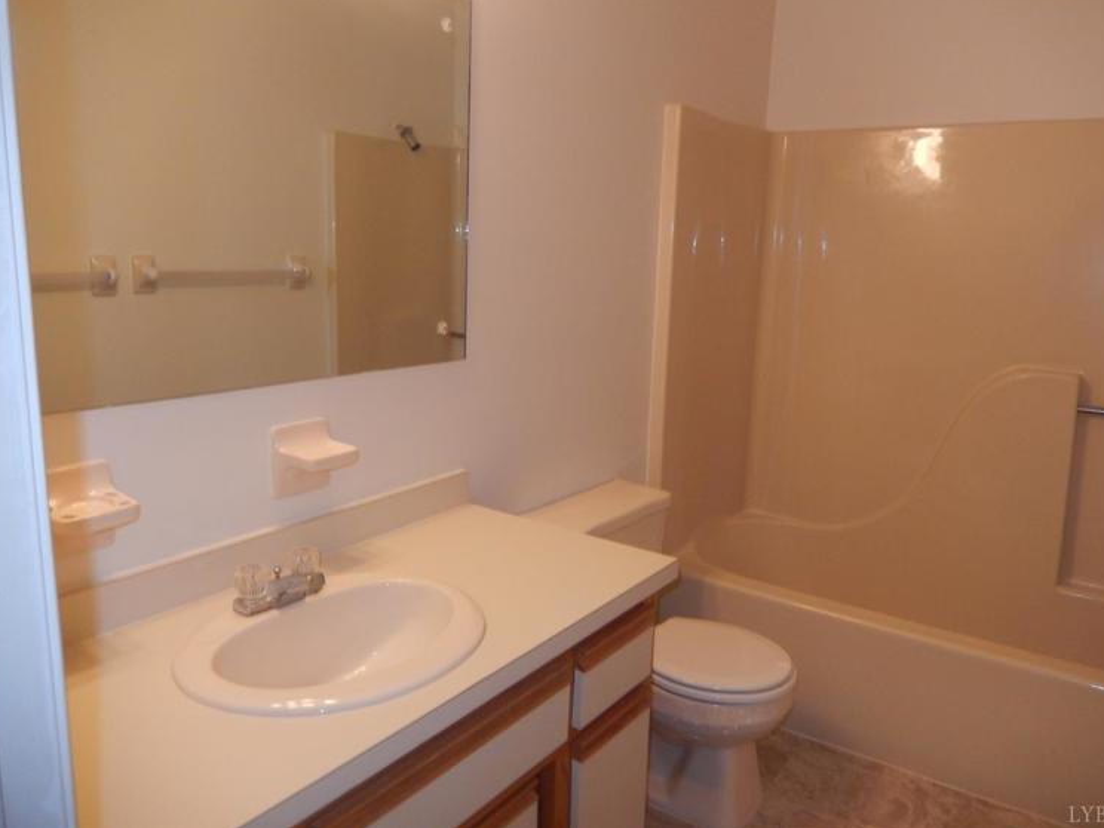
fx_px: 829
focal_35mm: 26
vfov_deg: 53.1
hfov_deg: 67.3
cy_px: 401
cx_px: 559
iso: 200
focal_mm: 4.5
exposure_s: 1/30
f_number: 3.4
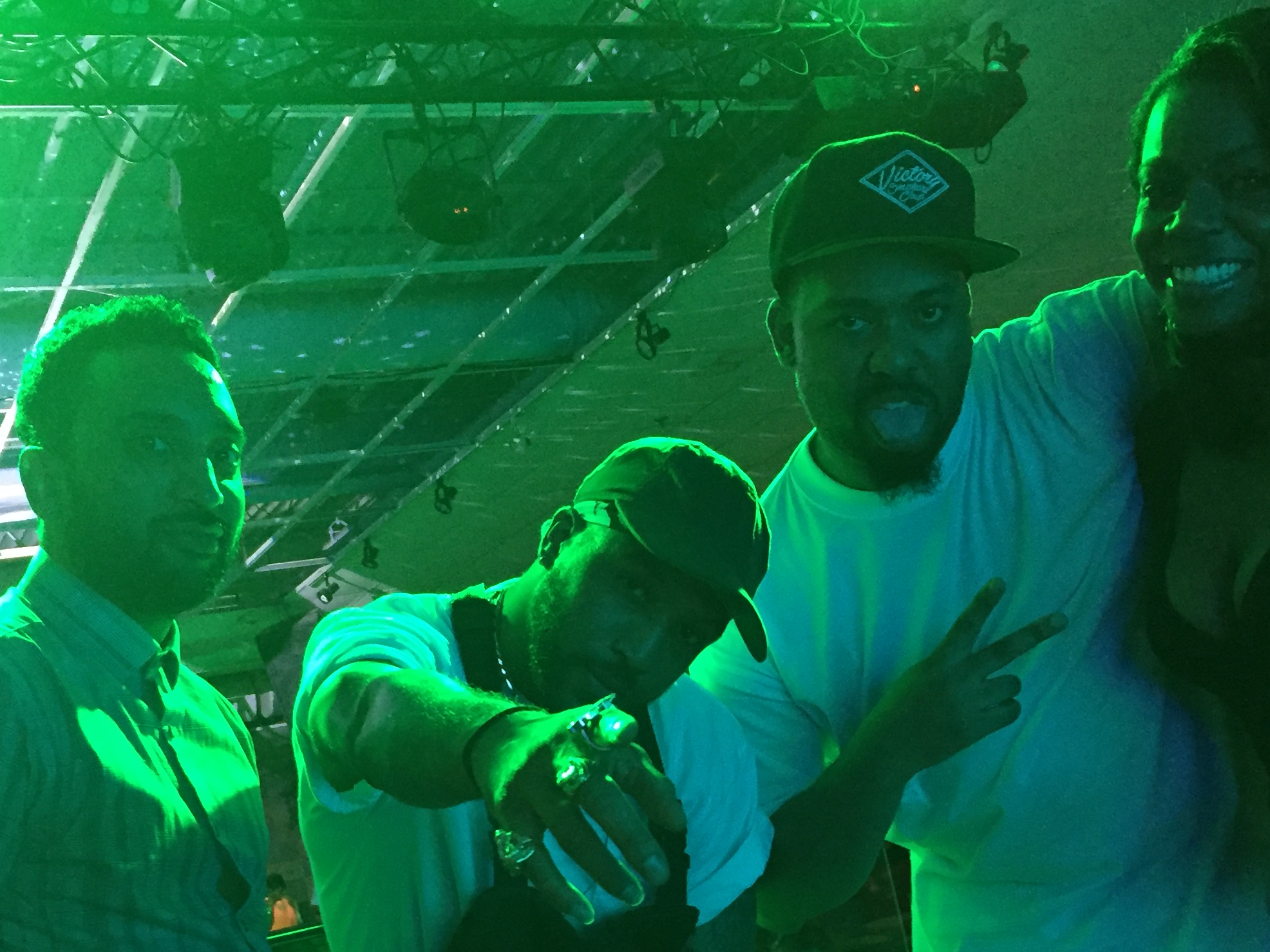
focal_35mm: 48
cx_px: 606
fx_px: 1761
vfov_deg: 29.6
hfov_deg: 39.6
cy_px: 760
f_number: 2.2
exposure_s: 1/20
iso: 250
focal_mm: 4.15
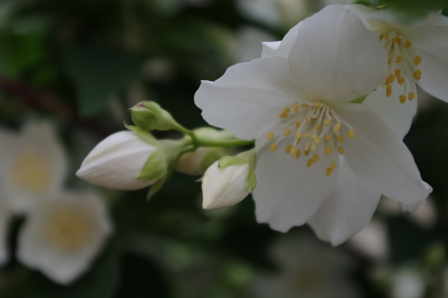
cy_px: 149
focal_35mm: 75
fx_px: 932
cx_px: 224
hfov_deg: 27.0
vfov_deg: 18.1
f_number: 5.6
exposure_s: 1/100
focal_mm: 50
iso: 200
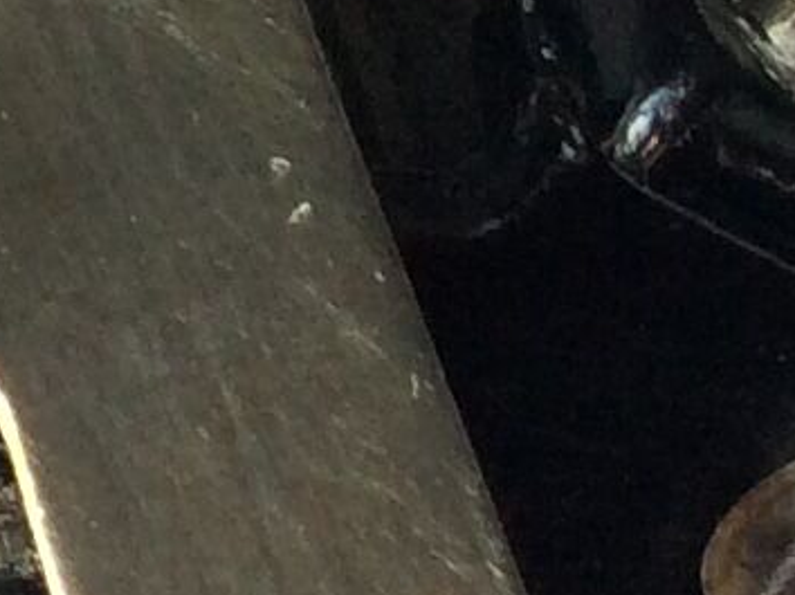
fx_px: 5370
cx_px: -1900
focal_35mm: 234
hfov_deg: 7.2
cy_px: 736
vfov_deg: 6.3
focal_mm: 3.3
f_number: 2.4
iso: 50
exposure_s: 1/100
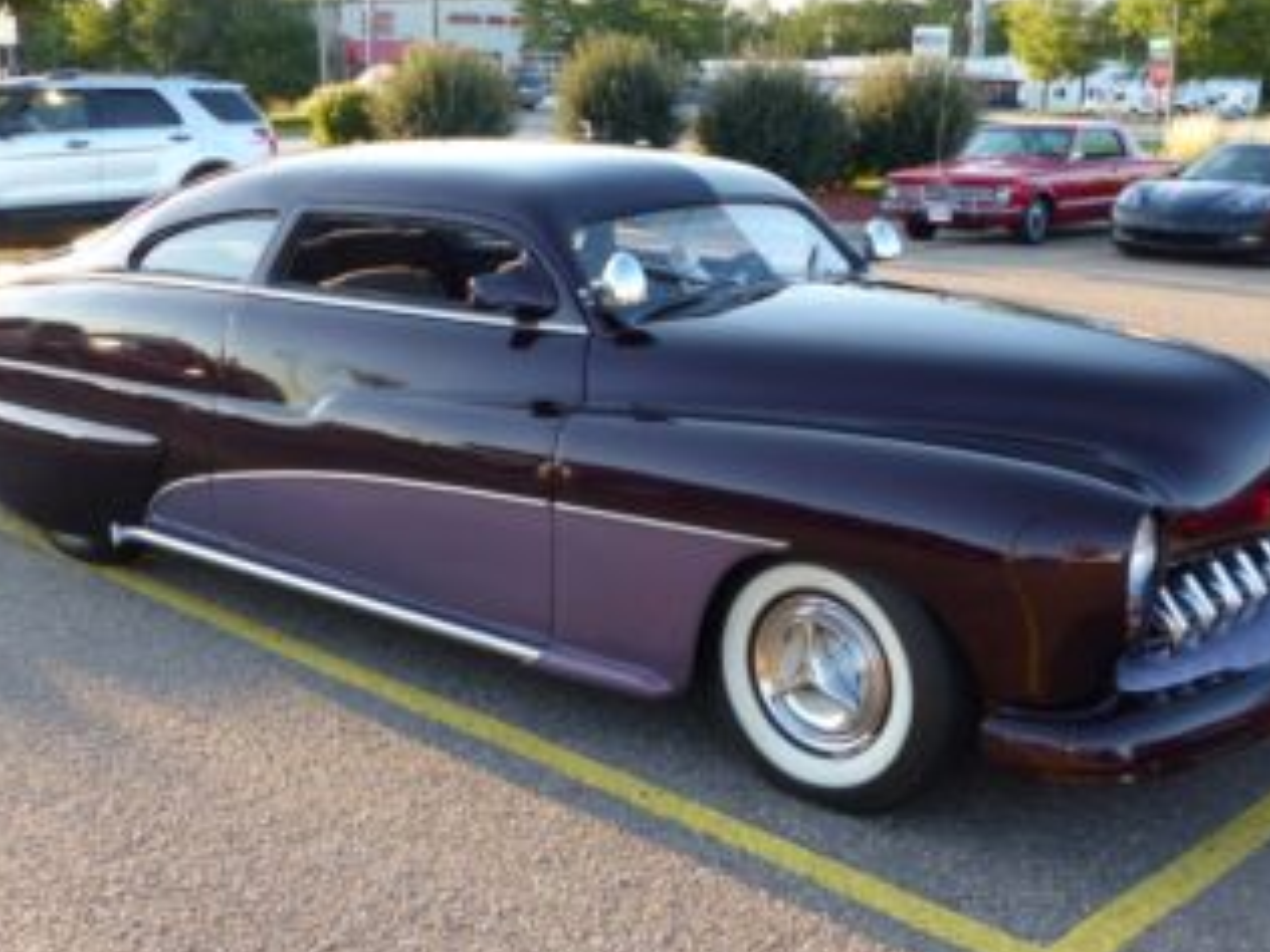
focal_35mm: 43
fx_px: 1578
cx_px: 635
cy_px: 426
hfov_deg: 43.9
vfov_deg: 33.6
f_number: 3.2
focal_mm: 5.9
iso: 100
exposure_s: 1/125
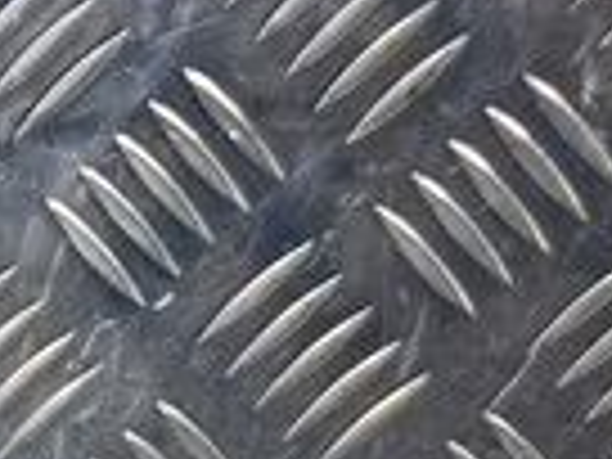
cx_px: -626
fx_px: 3059
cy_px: 1593
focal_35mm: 173
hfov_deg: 10.5
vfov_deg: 7.2
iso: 136
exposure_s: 1/50
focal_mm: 4.11
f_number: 1.6
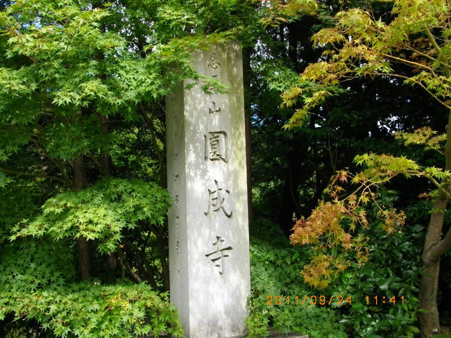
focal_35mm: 39
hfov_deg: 47.9
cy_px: 169
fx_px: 508
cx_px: 226
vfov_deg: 36.8
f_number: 3.2
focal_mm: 7.1
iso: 100
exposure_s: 1/200
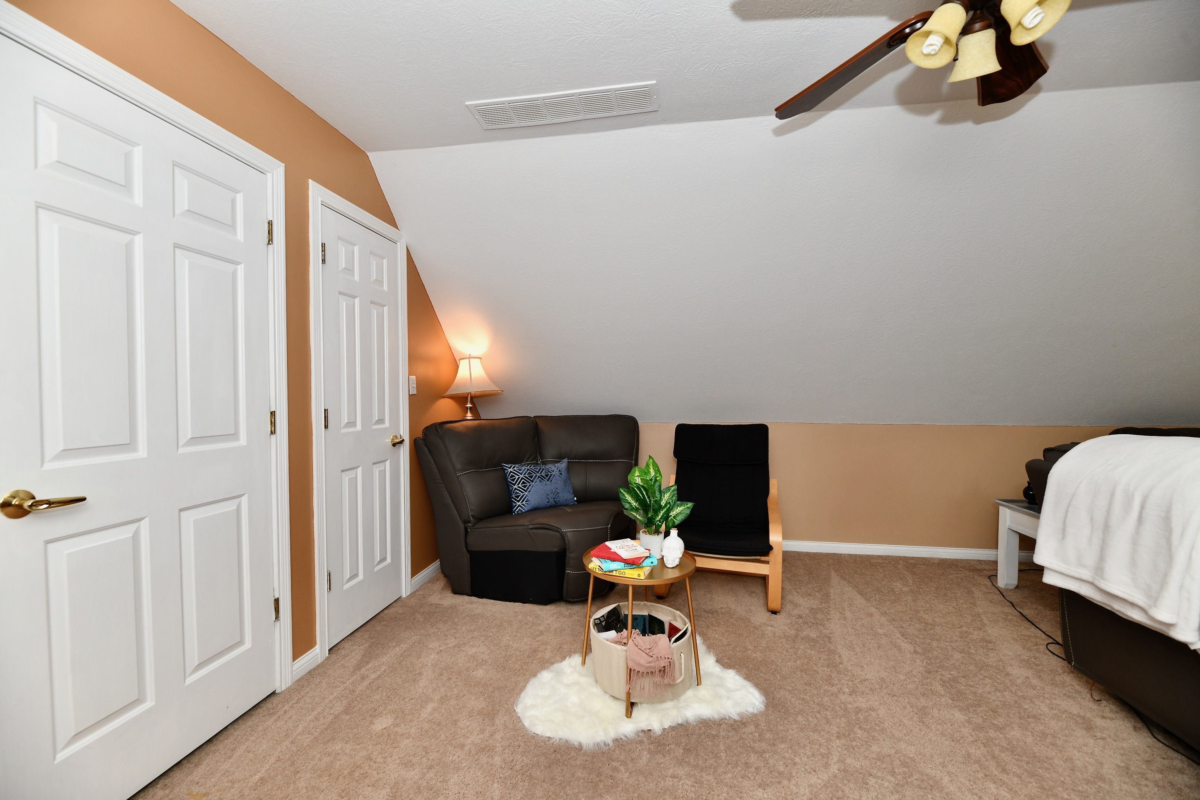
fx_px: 467
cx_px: 600
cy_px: 400
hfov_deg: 104.3
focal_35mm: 14
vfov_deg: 81.2
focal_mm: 14
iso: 640
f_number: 6.3
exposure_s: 1/60
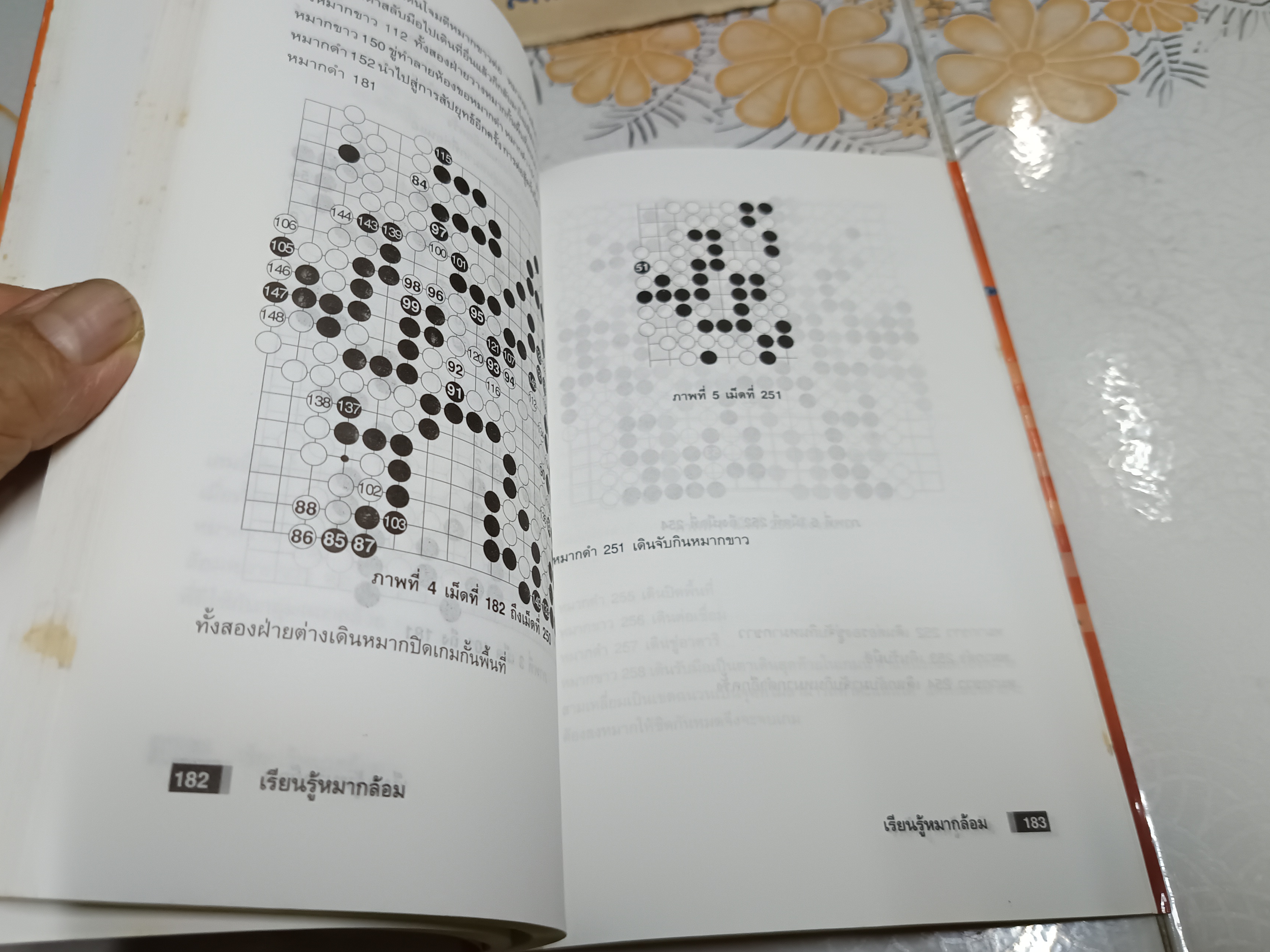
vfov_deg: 49.7
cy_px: 485
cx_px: 584
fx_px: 1027
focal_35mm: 28
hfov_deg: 63.4
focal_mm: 5.31
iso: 1078
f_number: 1.7
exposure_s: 1/50
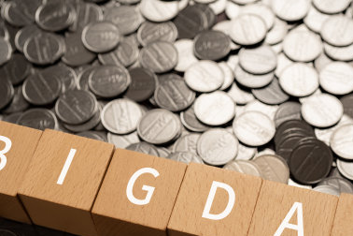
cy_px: 161
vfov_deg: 16.8
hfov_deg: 25.0
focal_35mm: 81
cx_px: 226
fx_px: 794
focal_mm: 50
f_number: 4.5
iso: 100
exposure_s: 1/125
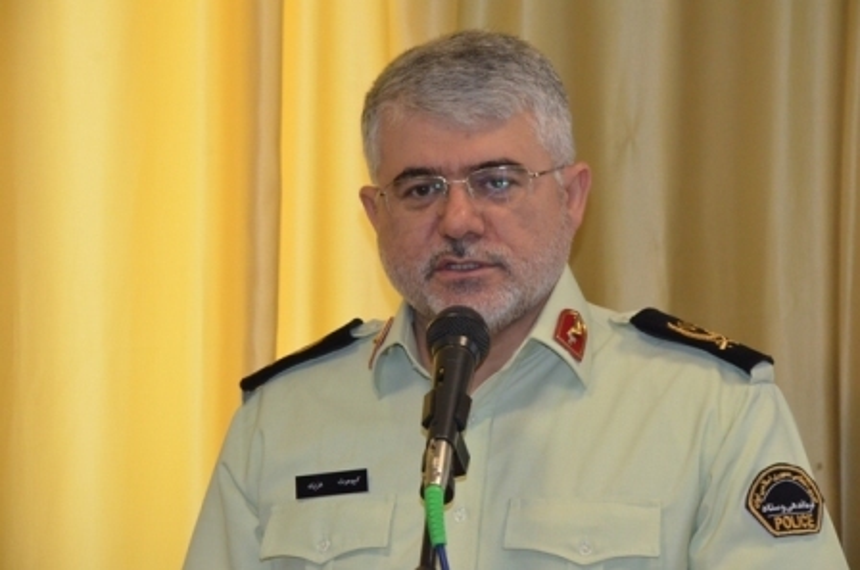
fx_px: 3505
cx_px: 430
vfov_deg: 9.3
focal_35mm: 147
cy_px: 285
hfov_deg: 14.0
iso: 3200
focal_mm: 98
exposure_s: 1/250
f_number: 8
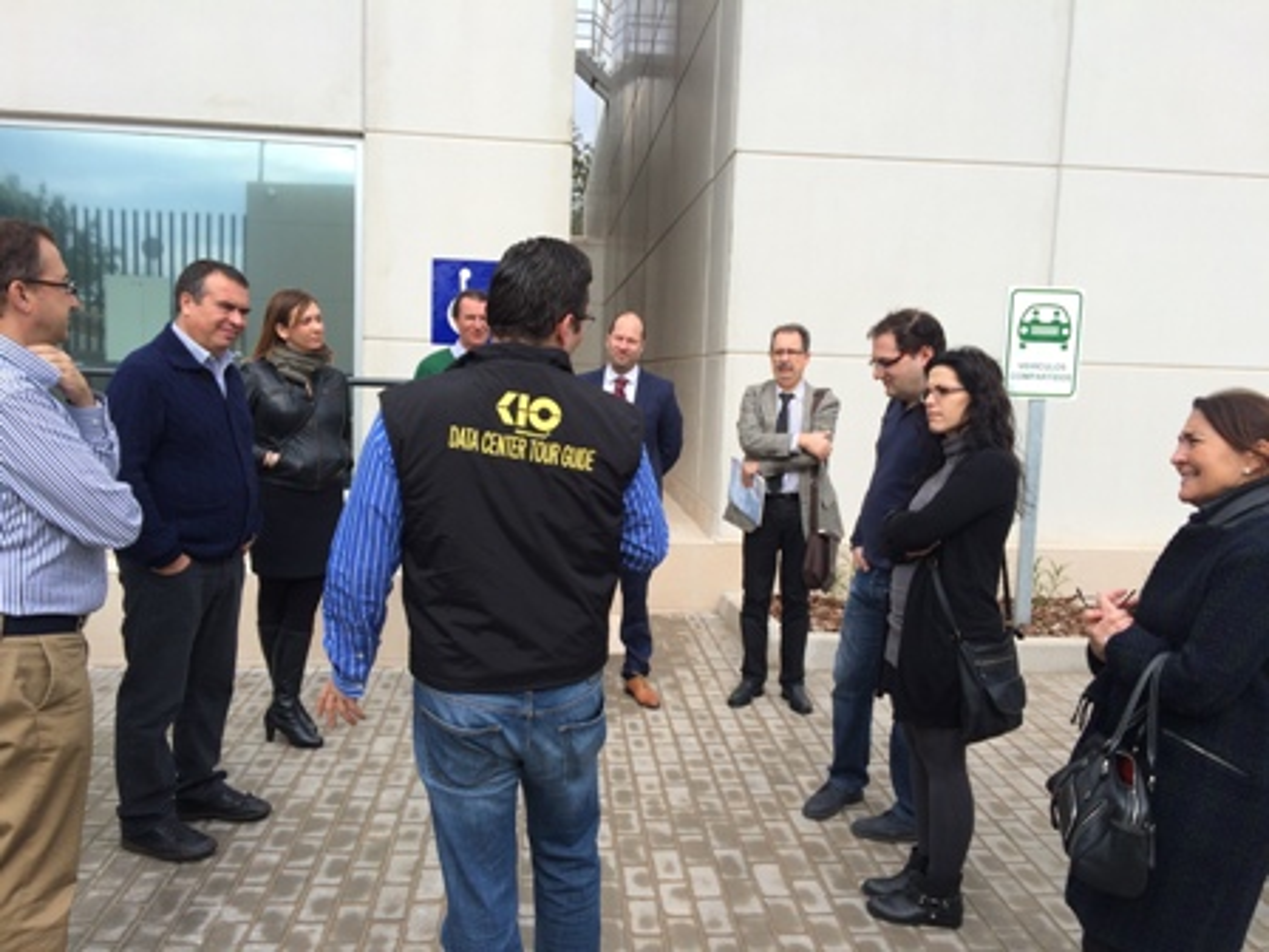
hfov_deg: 61.7
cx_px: 634
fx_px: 1063
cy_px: 476
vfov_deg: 48.2
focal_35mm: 29
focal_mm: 4.15
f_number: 2.2
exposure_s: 1/1053
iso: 32
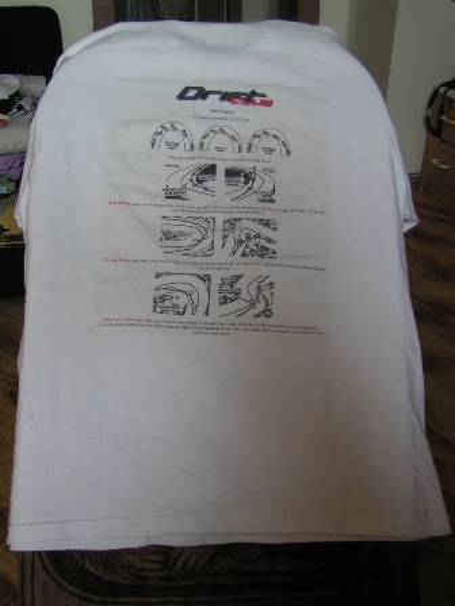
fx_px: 666
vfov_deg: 49.0
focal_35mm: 38
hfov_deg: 37.7
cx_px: 228
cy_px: 303
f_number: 3.2
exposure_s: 1/50
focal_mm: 5.8
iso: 50
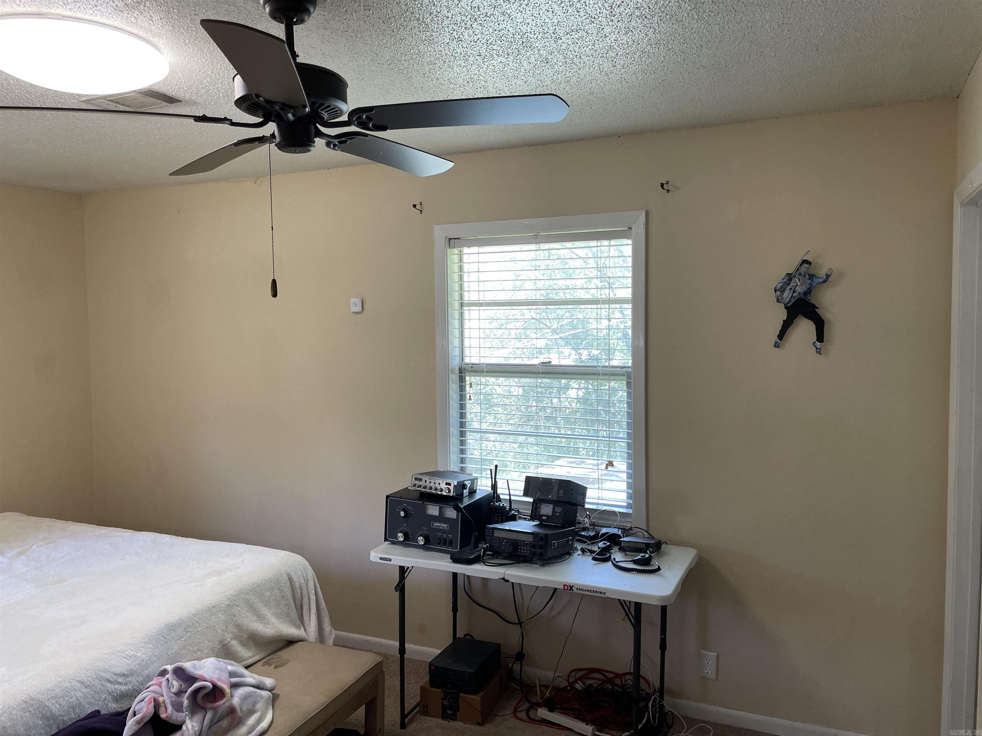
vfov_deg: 53.1
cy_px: 368
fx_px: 738
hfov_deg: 67.3
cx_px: 491
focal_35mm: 26
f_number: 1.6
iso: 80
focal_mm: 4.2
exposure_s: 1/60
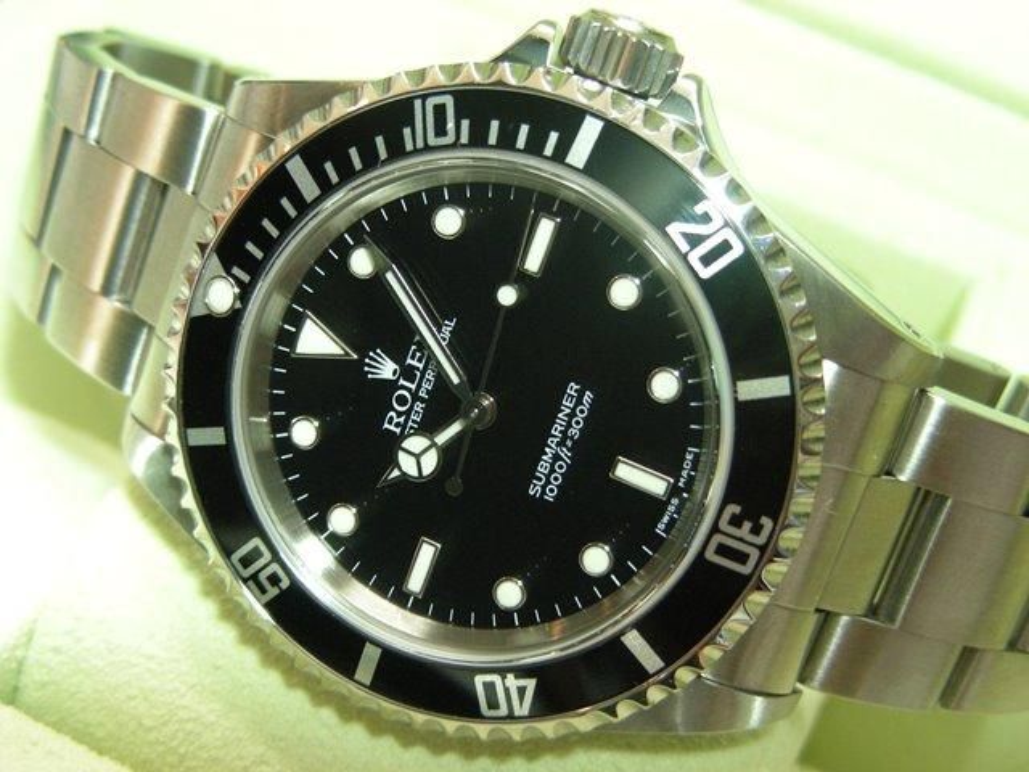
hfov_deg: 33.2
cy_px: 386
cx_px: 514
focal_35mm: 58
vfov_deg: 25.2
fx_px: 1724
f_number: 3.5
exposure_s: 1/14.7
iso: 200
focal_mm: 9.7
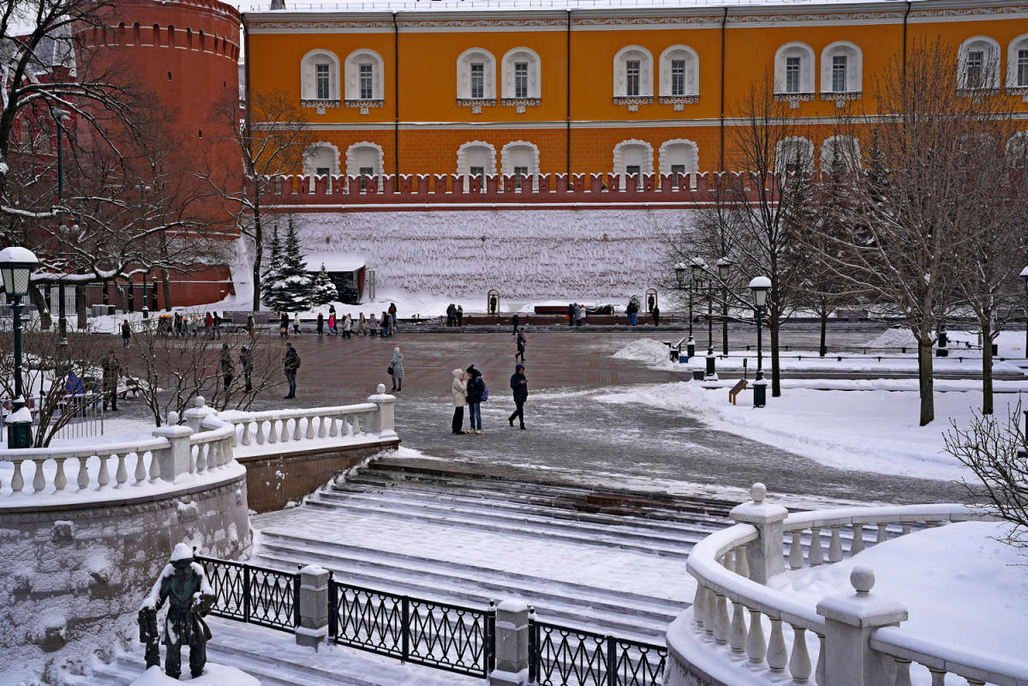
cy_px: 343
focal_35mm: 45
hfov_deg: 43.6
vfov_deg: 29.9
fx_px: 1285
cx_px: 514
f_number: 8
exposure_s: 1/100
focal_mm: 45
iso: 100
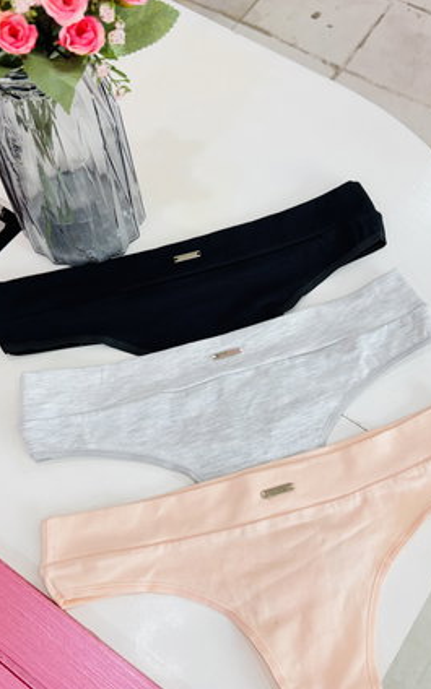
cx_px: 231
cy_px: 381
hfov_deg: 39.4
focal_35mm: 32
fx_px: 601
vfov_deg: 59.5
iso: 100
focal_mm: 6.76
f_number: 1.78
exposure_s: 1/100
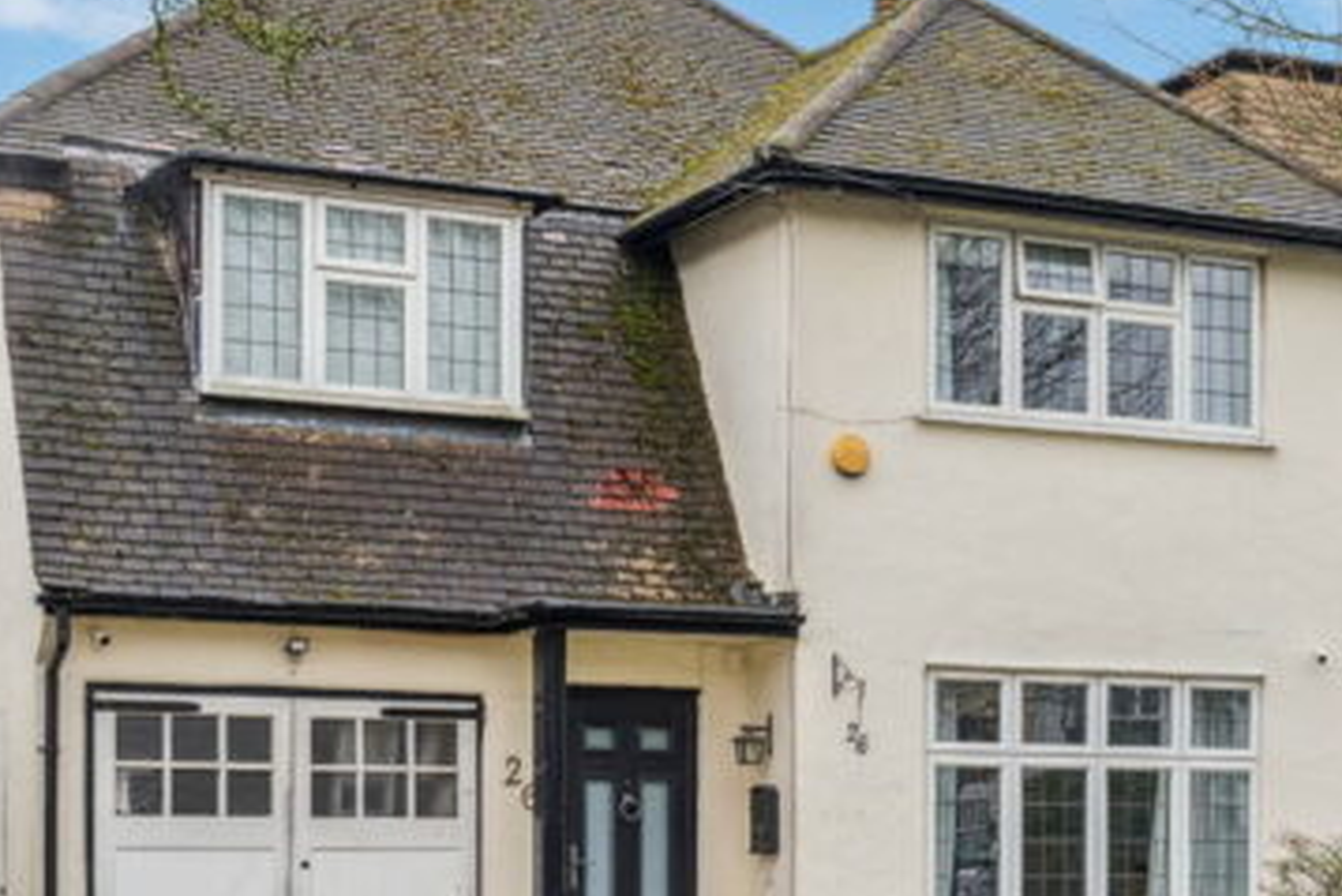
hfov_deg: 26.7
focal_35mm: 75
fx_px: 2797
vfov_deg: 18.1
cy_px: 630
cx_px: 986
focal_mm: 35
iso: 320
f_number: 4.5
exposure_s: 1/100
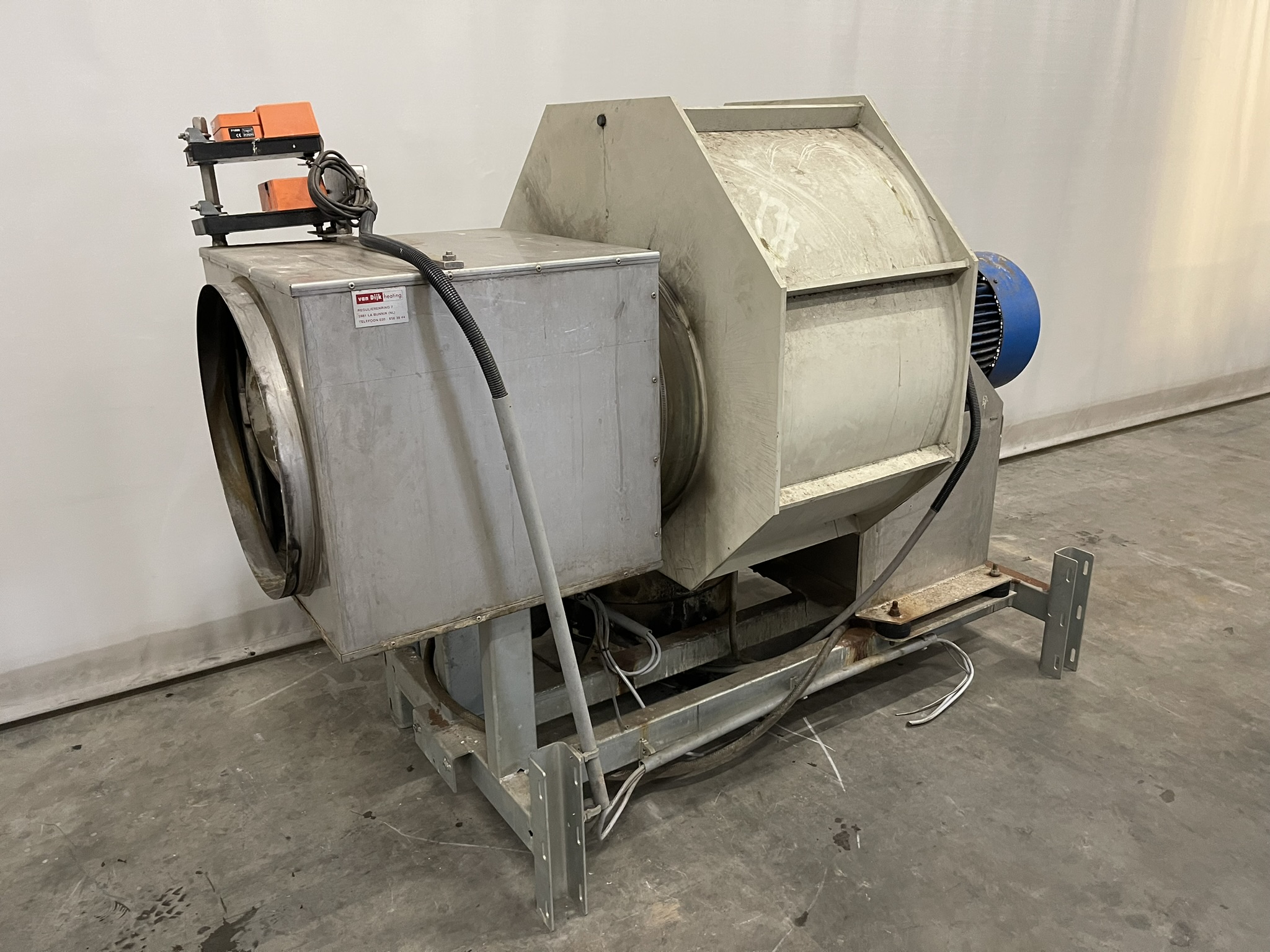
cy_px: 476
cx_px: 635
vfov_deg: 54.9
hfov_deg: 69.4
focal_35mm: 25
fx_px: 917
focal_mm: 5.1
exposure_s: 1/50
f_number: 1.6
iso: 400
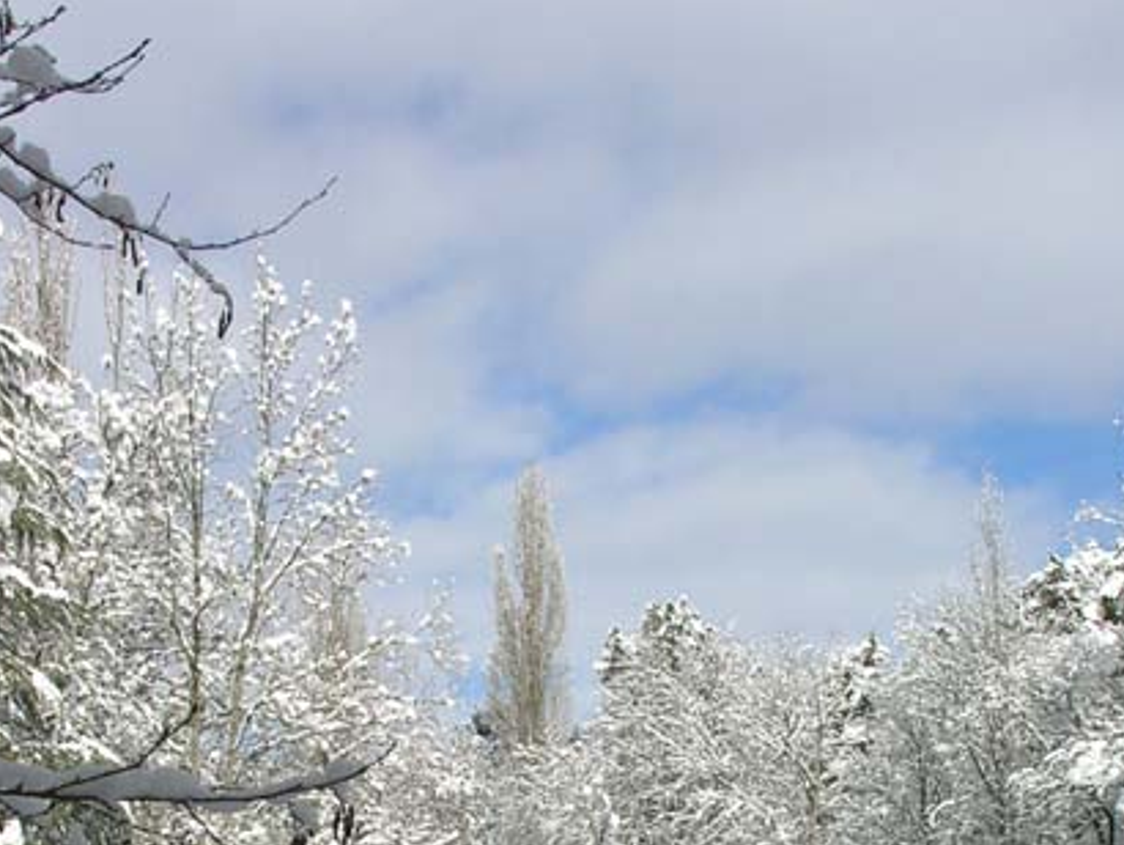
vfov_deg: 16.8
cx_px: 461
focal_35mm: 85
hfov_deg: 23.0
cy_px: 953
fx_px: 2762
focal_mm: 8.9
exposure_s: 1/268
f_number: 7.1
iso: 50
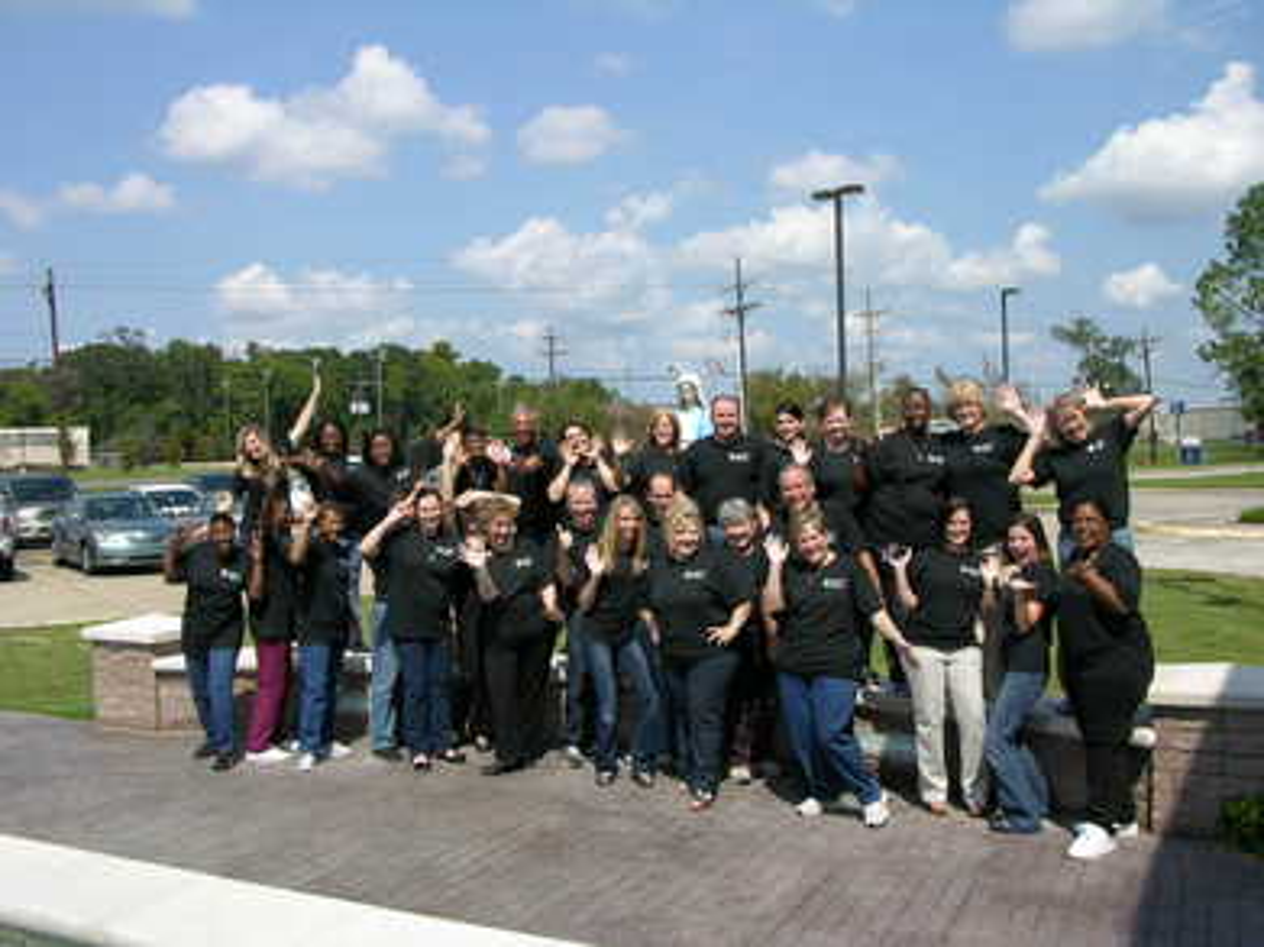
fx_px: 1278
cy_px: 474
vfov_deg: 40.7
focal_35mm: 35
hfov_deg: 52.6
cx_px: 632
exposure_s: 1/252
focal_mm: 8.9
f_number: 6.3
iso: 50
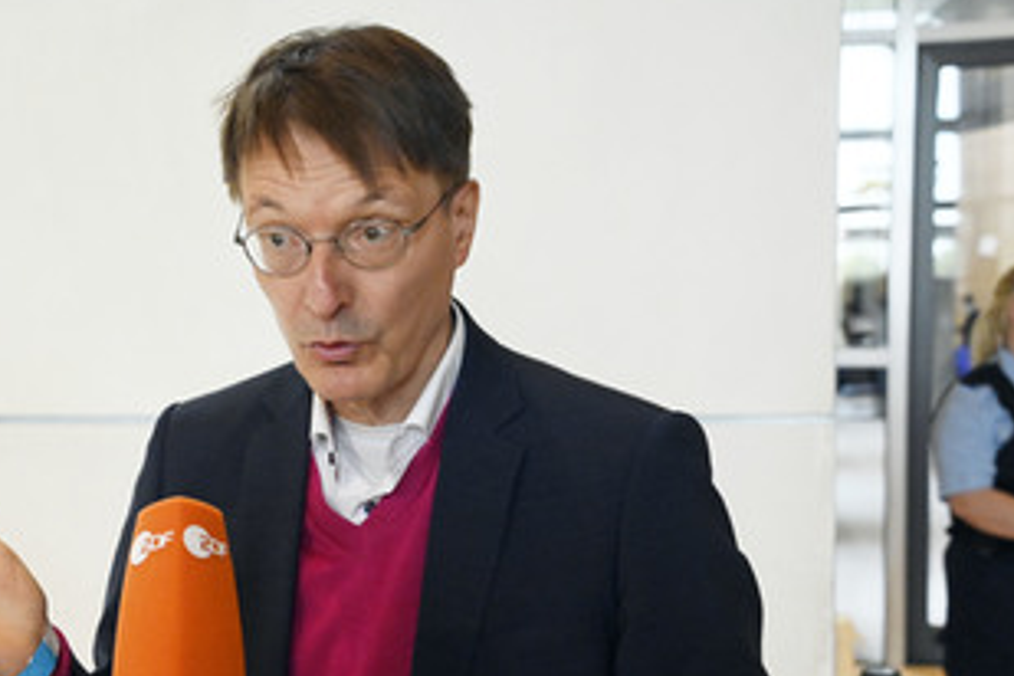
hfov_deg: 28.6
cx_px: 320
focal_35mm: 70
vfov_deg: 19.4
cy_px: 443
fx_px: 1972
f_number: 5.6
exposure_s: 1/250
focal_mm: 48
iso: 8000
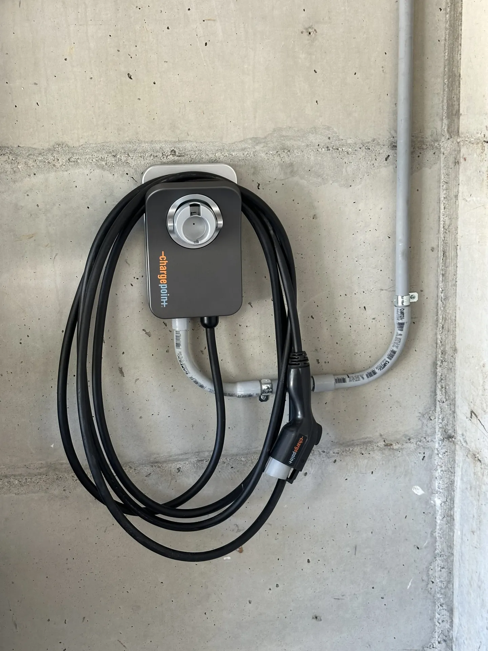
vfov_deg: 39.7
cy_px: 326
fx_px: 902
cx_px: 244
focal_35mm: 48
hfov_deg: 30.3
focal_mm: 6.86
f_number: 1.78
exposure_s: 1/60
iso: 160
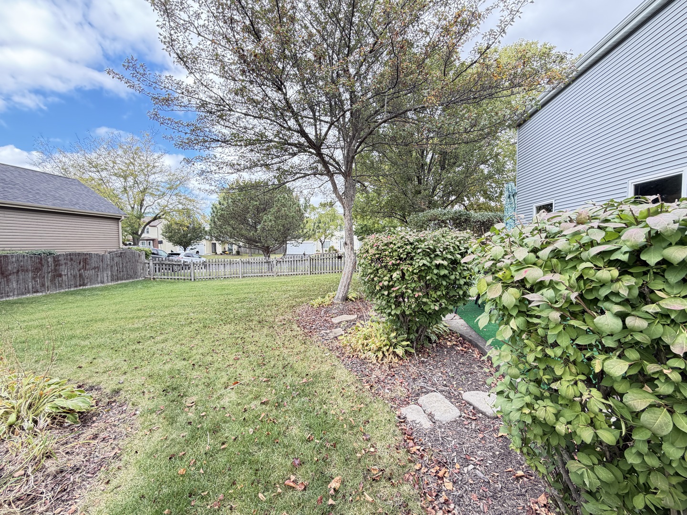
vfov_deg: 85.7
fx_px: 278
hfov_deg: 102.1
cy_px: 258
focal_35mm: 14
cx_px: 344
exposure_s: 1/121
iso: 100
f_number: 2.2
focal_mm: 2.22
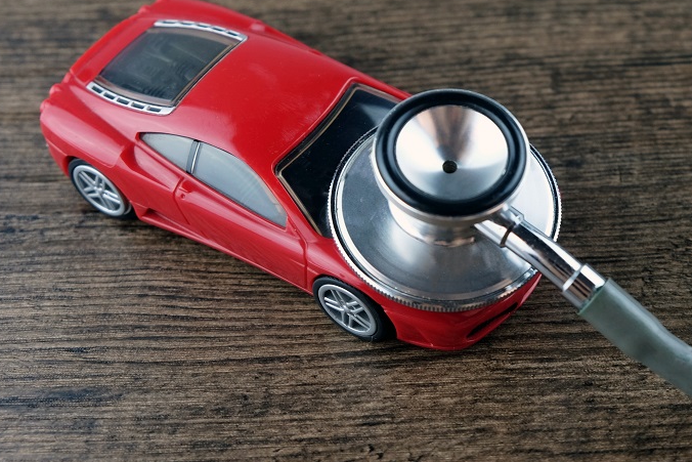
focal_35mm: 71
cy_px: 83
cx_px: 552
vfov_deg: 19.0
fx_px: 1365
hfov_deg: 27.9
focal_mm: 26.5
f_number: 4
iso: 200
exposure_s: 1/15
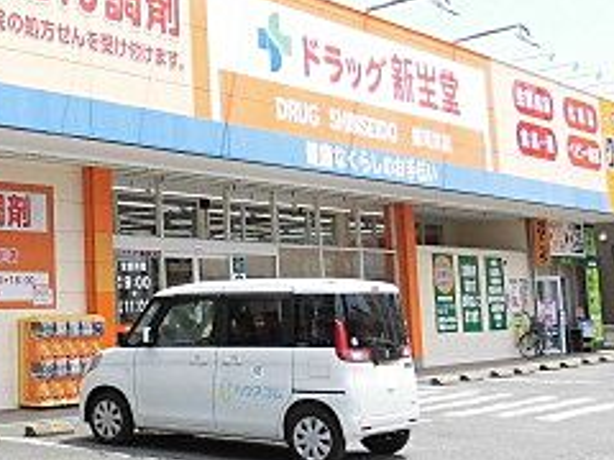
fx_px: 1135
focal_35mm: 64
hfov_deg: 28.4
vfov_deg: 22.7
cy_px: 102
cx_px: 3
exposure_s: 1/640
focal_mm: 4.3
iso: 100
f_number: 3.1
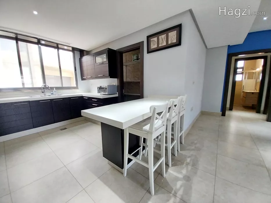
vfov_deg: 89.9
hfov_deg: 106.2
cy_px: 102
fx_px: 102
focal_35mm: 13
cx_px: 136
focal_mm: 1.3
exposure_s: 1/50
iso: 125
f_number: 2.2
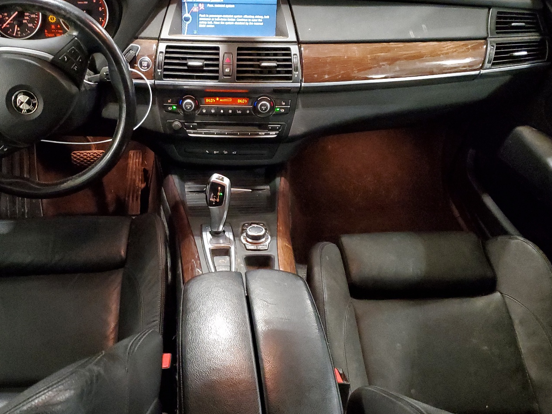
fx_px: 526
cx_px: 216
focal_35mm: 33
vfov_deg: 42.9
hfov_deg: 54.9
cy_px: 213
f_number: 1.5
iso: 759
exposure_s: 1/15
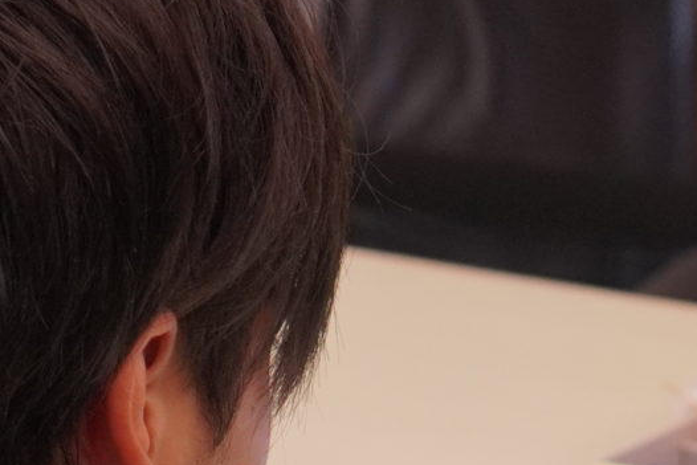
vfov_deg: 5.3
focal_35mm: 255
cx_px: 678
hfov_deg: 8.0
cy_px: 880
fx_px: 4947
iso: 1000
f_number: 4
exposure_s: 1/160
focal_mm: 35
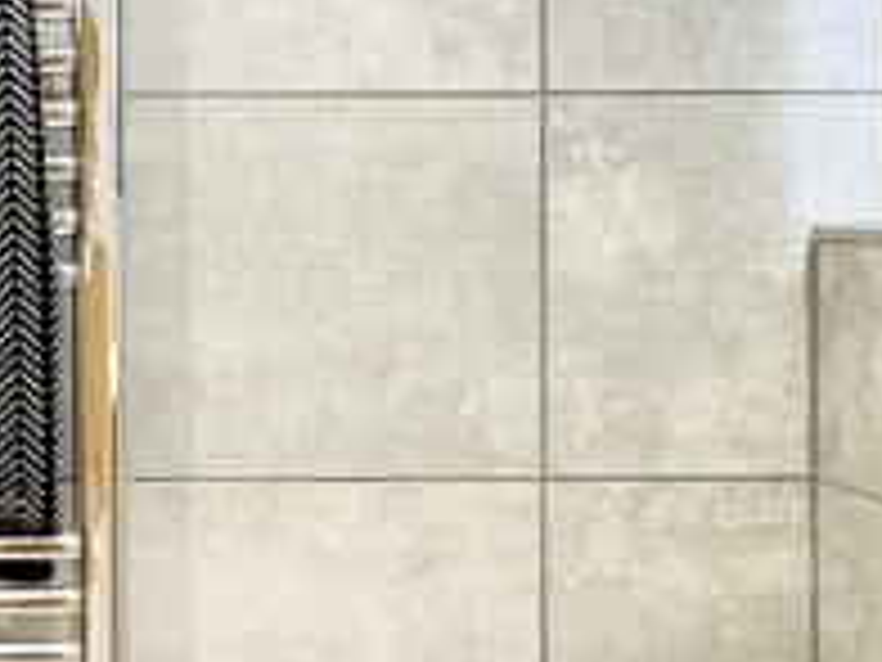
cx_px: -153
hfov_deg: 24.4
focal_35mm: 73
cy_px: 162
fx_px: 1860
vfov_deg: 20.0
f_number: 2.2
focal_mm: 2.22
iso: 200
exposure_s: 1/50
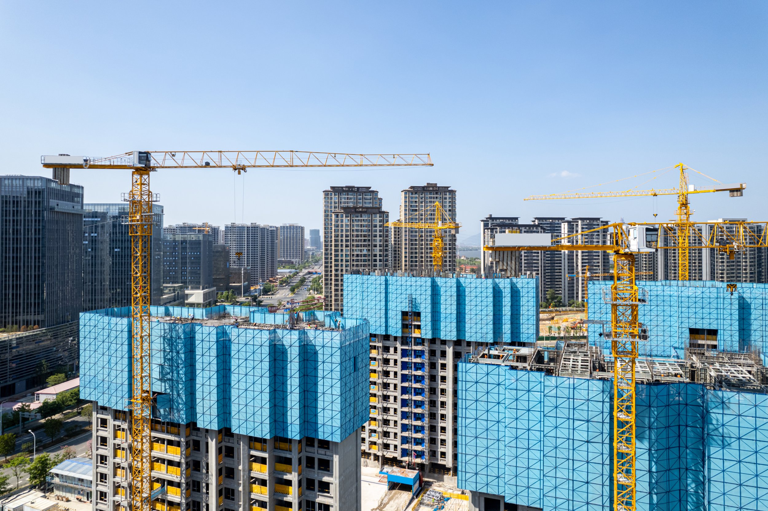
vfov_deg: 57.2
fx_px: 469
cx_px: 384
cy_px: 256
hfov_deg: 78.6
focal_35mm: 22
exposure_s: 1/1600
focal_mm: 8.38
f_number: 2.8
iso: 100
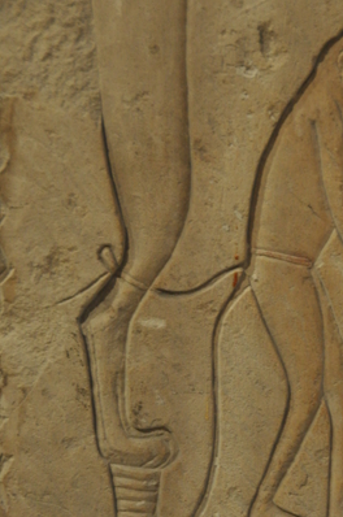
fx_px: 3396
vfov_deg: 8.7
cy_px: 246
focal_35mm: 237
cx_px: 276
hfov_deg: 5.8
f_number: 5.3
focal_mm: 95
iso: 1000
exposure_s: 1/50
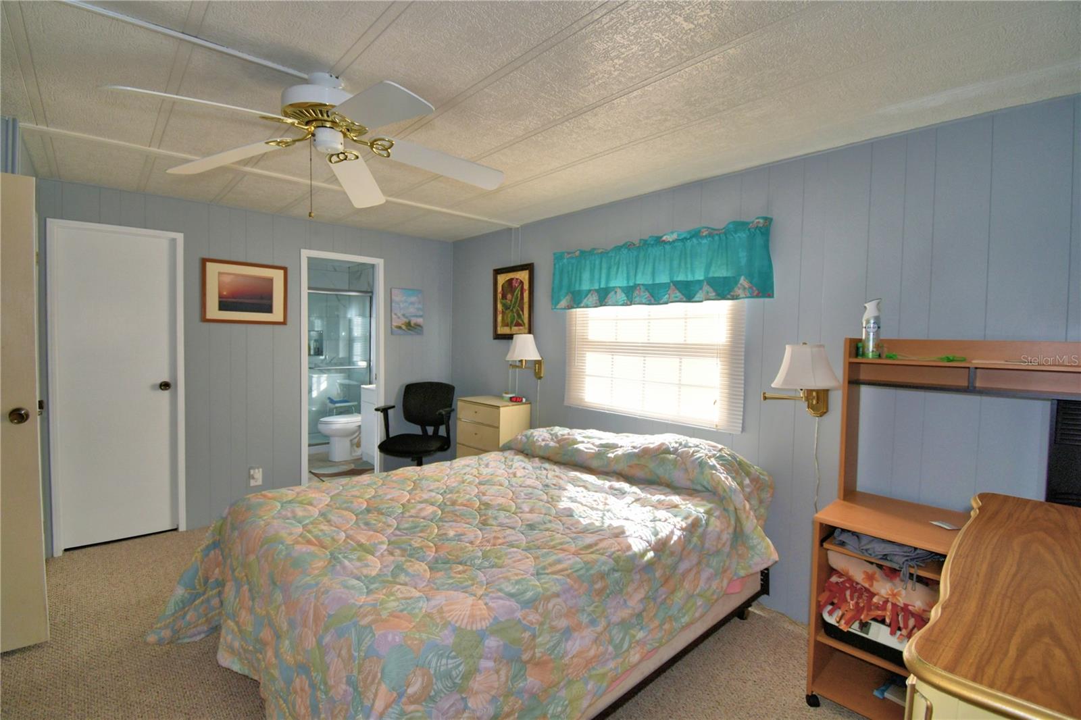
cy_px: 360
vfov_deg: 77.3
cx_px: 540
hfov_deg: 100.4
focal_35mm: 15
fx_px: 450
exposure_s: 1/50
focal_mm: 10
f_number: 4.5
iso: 200
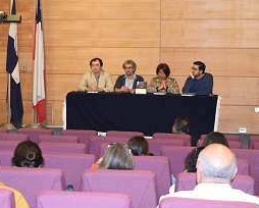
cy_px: 80
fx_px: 722
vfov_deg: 16.4
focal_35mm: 94
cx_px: 72
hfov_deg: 20.2
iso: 2200
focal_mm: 40
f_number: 4.8
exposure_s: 1/60
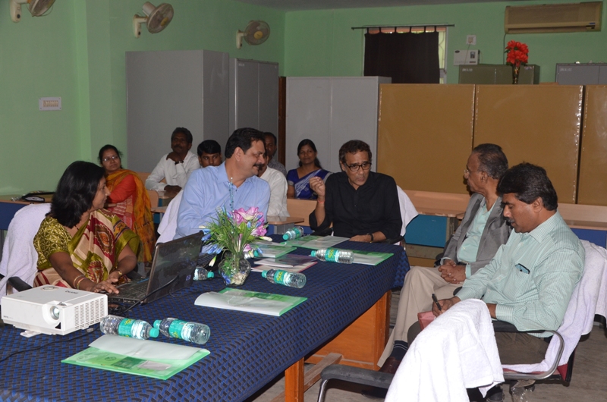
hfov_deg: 43.7
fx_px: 757
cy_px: 201
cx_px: 304
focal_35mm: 45
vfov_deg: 29.7
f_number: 7.1
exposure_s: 1/125
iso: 640
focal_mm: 30
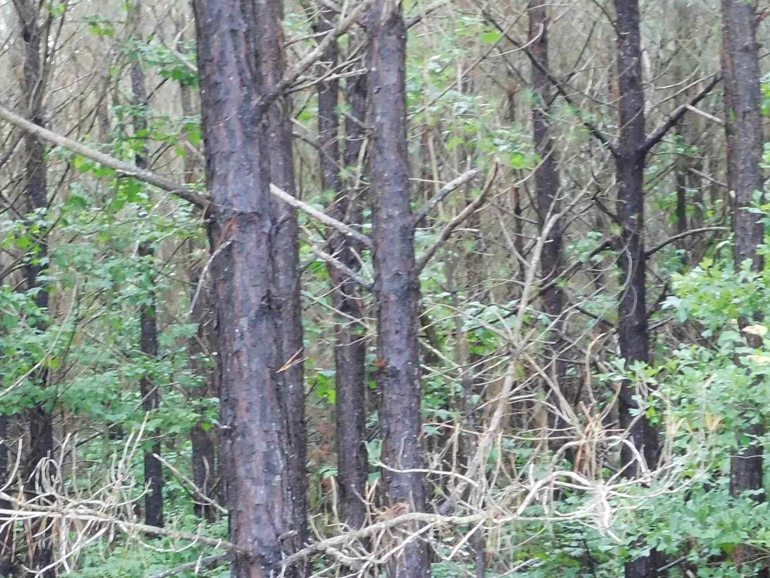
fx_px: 3025
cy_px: 492
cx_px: 138
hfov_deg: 14.4
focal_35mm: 136
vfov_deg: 10.9
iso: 320
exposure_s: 1/30
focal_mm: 10.4
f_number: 4
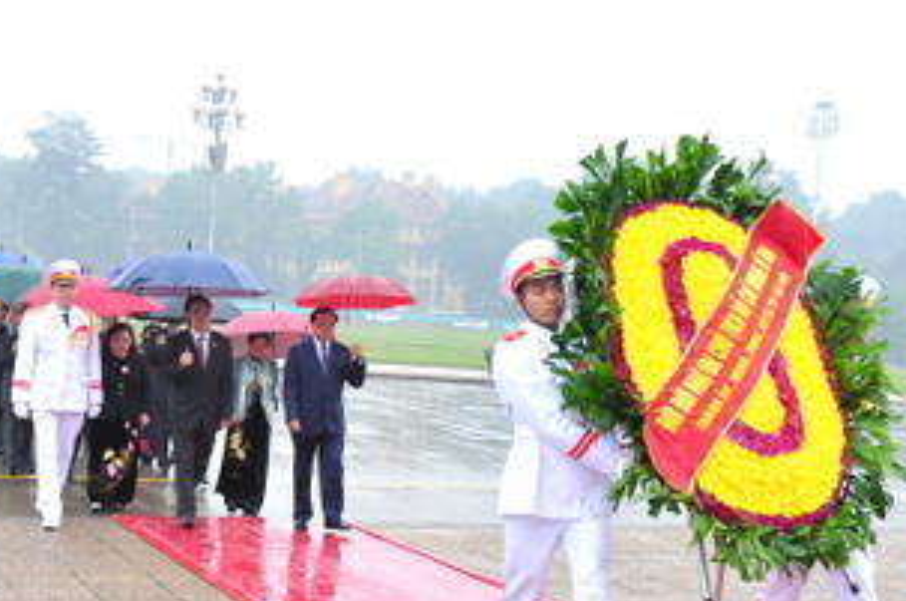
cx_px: 511
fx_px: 1553
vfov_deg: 21.7
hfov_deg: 32.5
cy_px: 440
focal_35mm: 62
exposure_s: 1/60
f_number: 6.3
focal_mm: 25
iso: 640
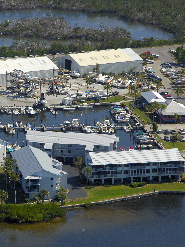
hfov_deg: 8.0
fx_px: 1316
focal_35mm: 185
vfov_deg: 10.7
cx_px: 20
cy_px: 124
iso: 400
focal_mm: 85
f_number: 9
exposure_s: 1/1000
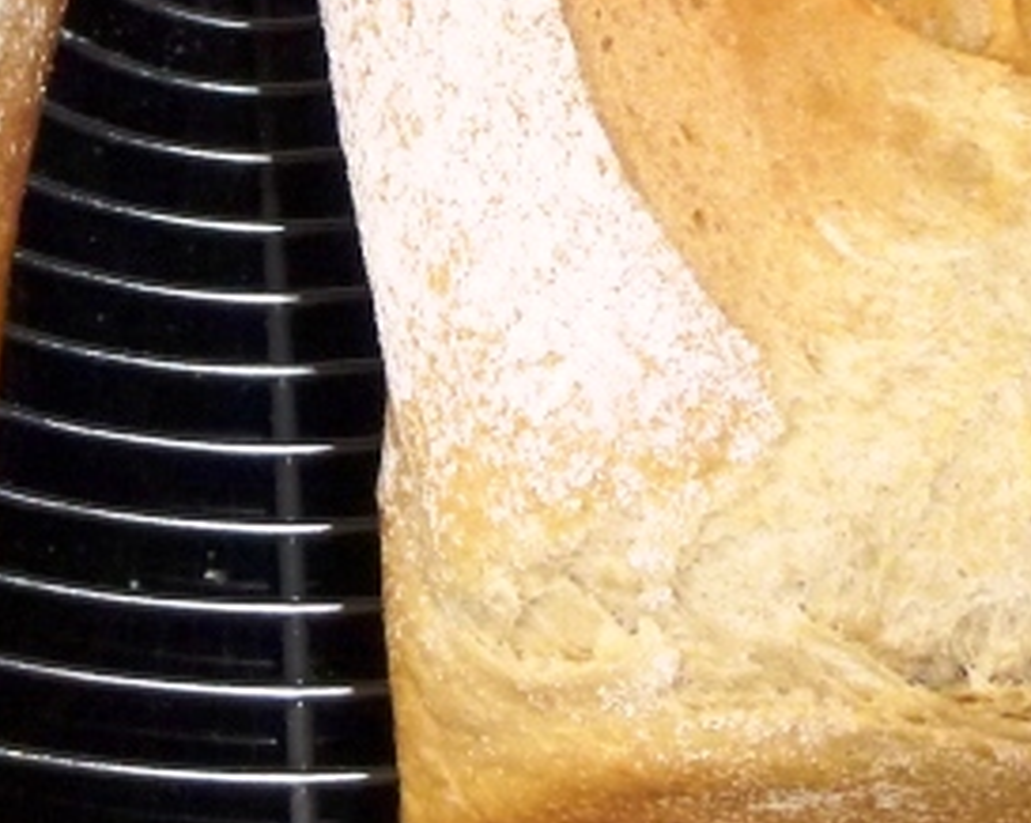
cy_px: -196
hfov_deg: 15.8
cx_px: 208
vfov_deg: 12.4
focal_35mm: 121
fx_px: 3690
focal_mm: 5.9
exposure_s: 1/60
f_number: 3.6
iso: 250
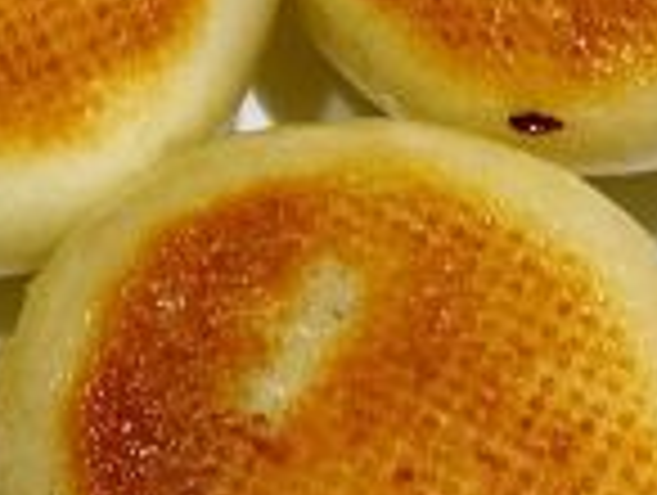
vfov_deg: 10.6
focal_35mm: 139
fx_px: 2643
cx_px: -32
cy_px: -65
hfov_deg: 13.9
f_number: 2.2
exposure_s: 1/50
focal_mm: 4.15
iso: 25
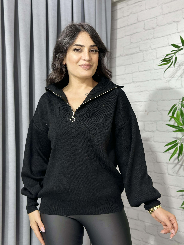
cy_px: 122
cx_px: 92
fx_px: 340
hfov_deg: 30.3
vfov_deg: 39.7
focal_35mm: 48
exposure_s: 1/50
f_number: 1.78
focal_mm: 6.86
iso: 64
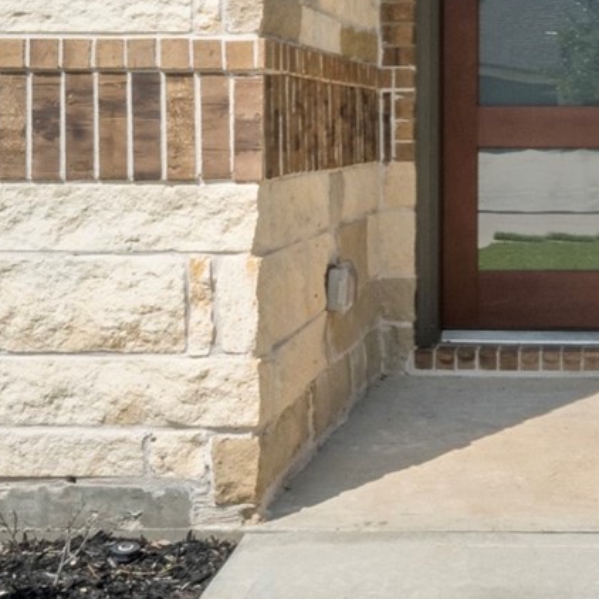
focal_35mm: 70
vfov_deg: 24.4
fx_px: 1370
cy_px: 146
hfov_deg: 23.5
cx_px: 613
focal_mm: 16
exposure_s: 1/50
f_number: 9
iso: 800
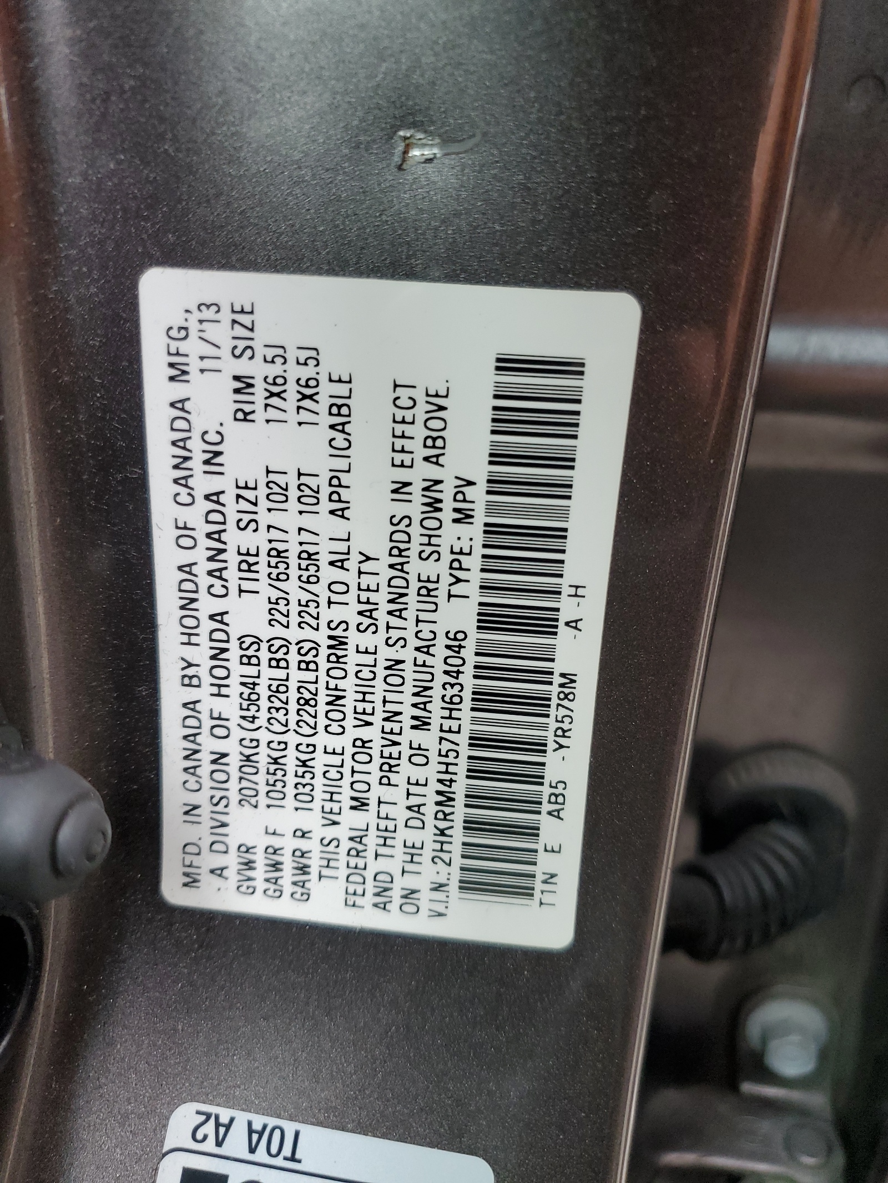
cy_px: 592
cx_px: 444
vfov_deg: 67.3
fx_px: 889
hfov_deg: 53.1
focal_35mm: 26
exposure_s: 1/120
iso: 94
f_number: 1.5
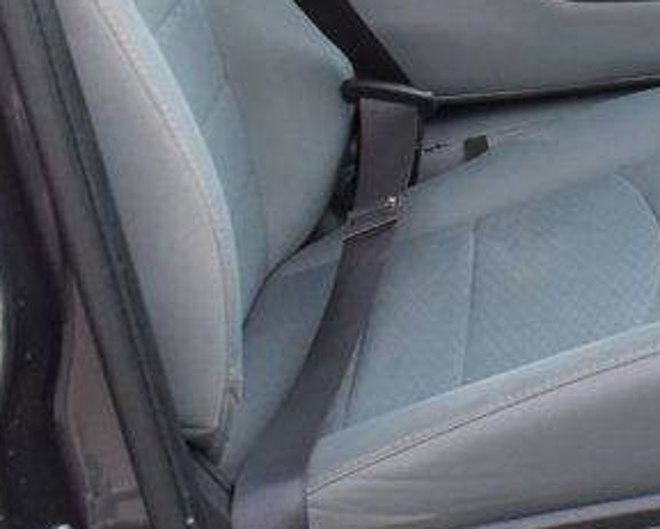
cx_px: 926
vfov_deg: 17.0
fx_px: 1760
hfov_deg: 19.2
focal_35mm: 90
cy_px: 131
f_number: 5.6
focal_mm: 18
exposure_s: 1/15
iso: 1600
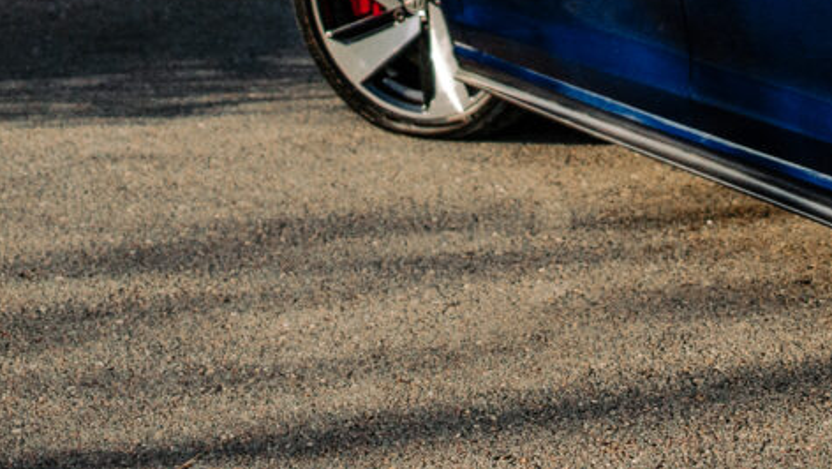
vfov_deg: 8.0
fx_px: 3289
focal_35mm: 149
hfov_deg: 13.7
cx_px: 1183
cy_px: -224
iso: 100
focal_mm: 35
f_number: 1.4
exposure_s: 1/6400
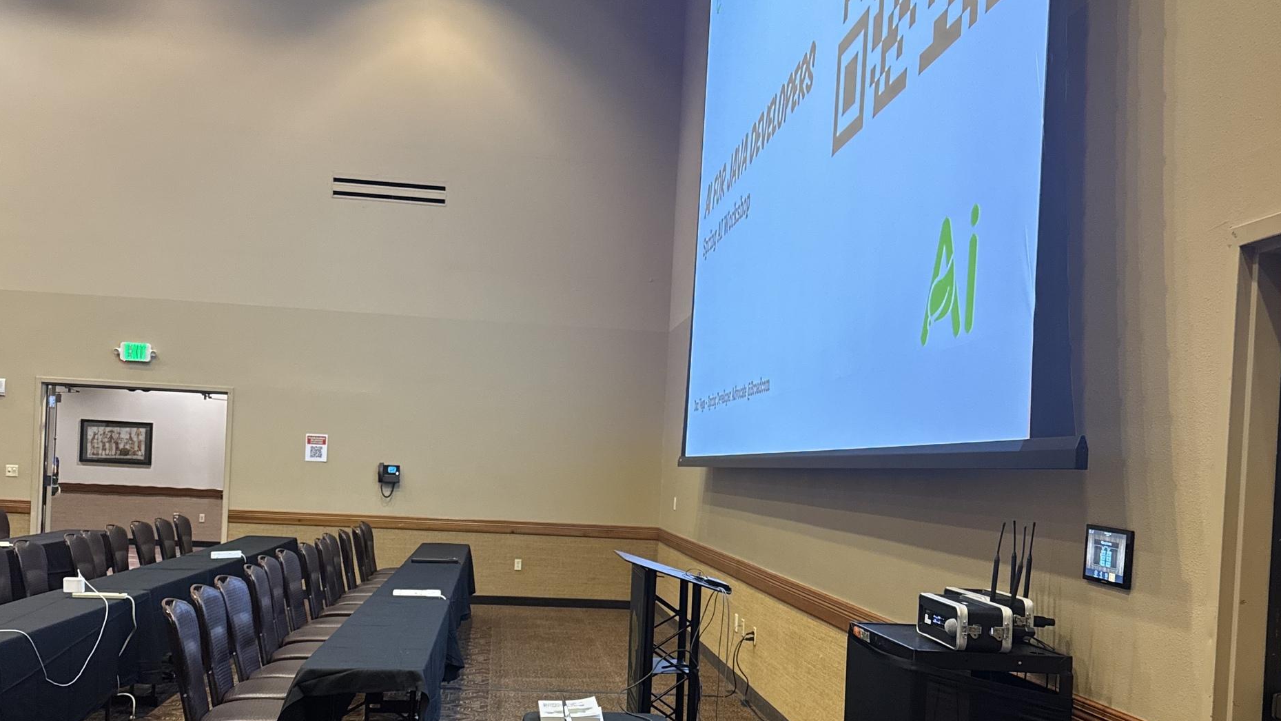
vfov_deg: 32.5
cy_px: 495
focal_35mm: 36
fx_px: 1223
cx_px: 637
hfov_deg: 55.3
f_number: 1.78
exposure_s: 1/60
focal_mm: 6.76
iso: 500
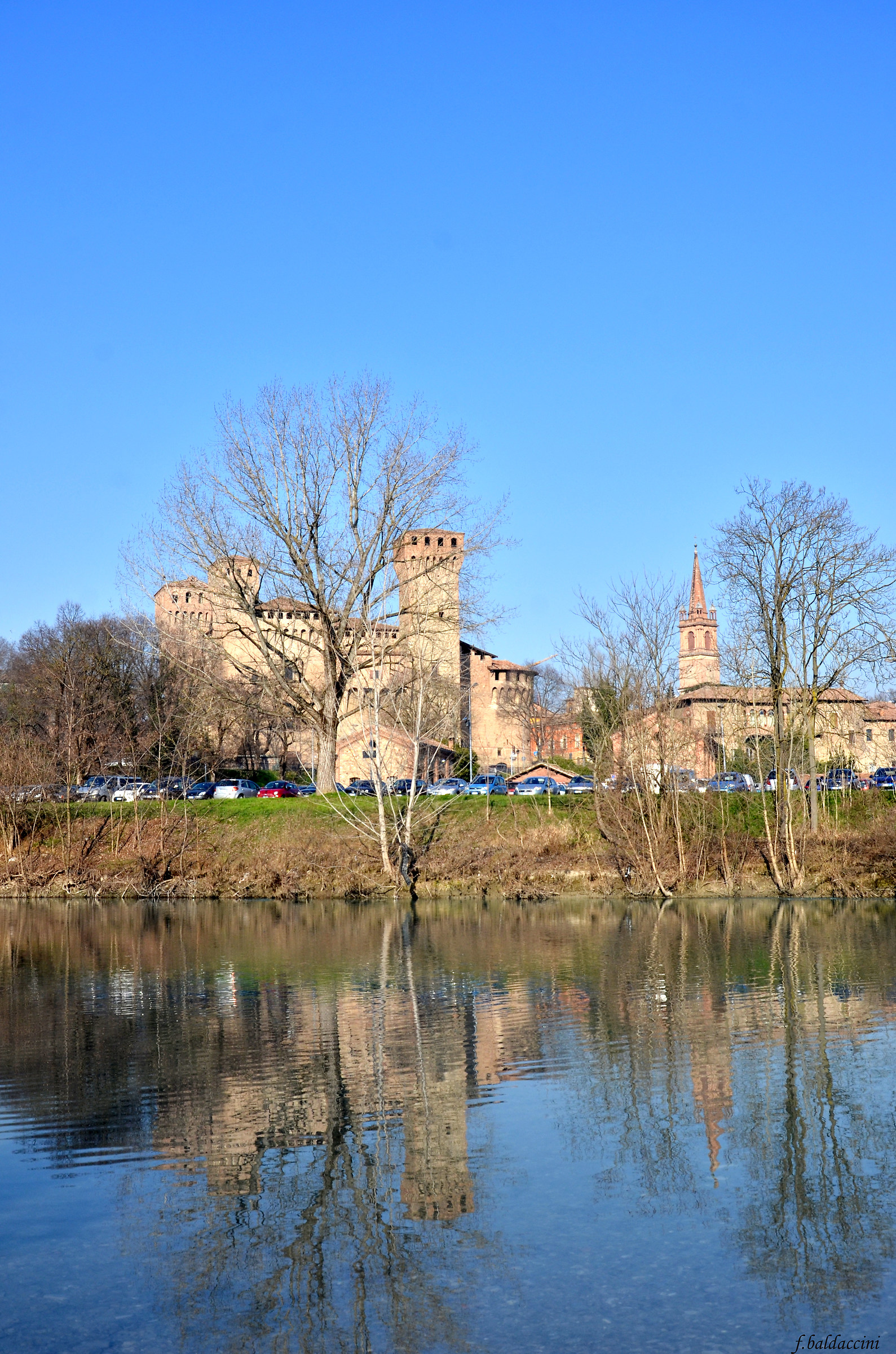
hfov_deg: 34.1
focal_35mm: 39
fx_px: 1463
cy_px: 677
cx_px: 448
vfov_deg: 49.6
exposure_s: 1/640
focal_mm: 26
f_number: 8
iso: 160
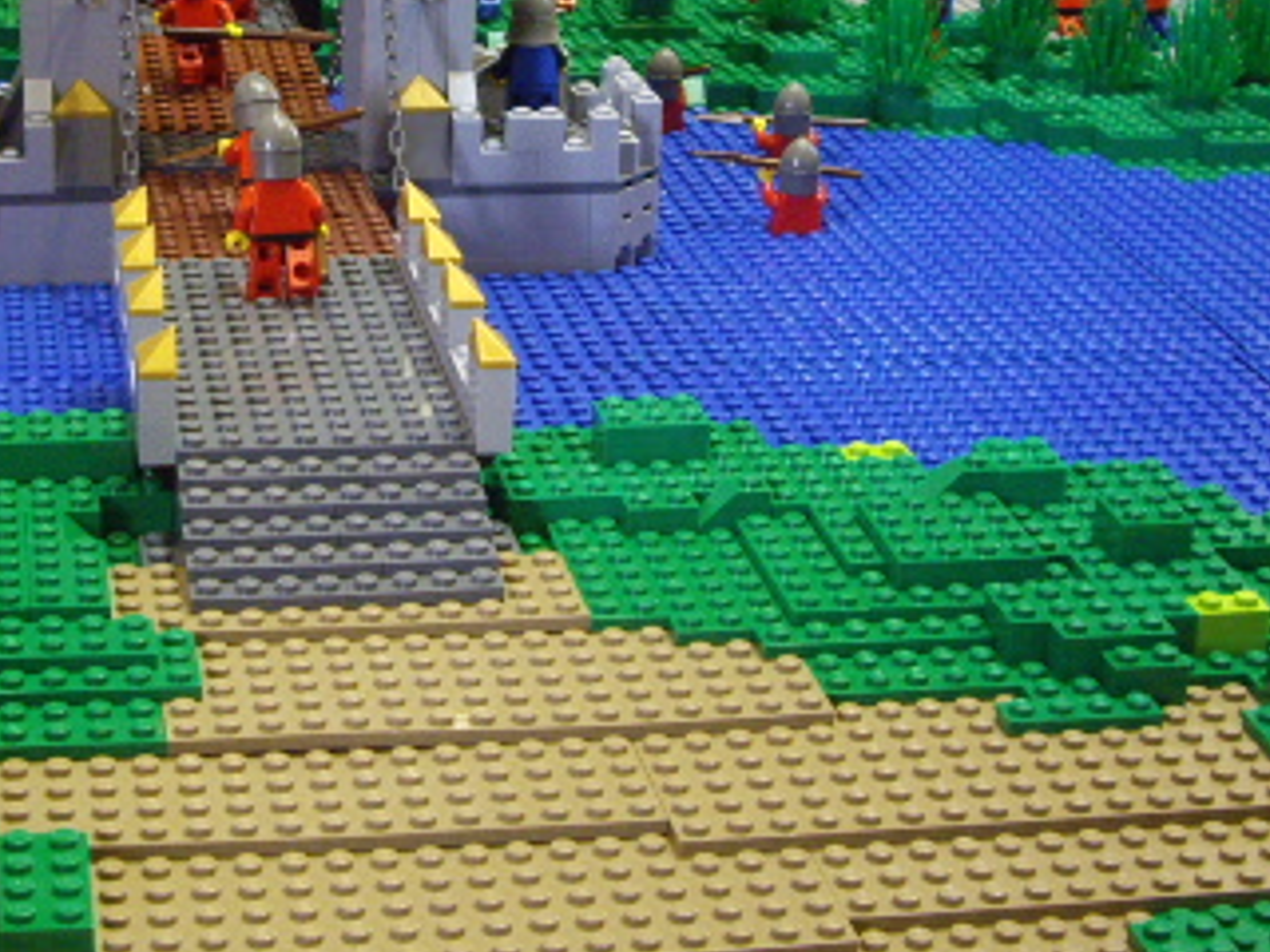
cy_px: 270
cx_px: 441
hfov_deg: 25.5
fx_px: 2788
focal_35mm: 76
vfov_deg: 19.3
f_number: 2.8
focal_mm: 7.9
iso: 400
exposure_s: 1/15
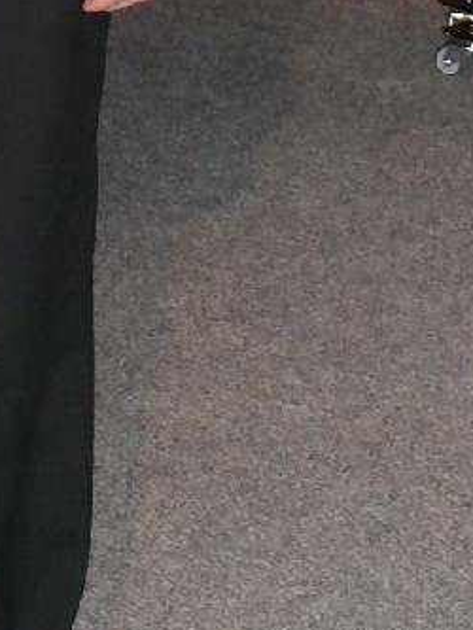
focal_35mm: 168
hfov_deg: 8.6
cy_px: -310
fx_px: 3059
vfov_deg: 11.3
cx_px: -314
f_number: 2.8
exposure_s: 1/30
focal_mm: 7.4
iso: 200
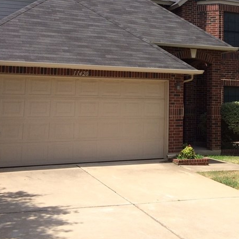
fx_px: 469
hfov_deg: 27.9
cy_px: 52
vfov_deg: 28.1
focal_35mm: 60
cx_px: 197
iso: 32
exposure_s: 1/1786
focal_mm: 4.12
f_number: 2.2
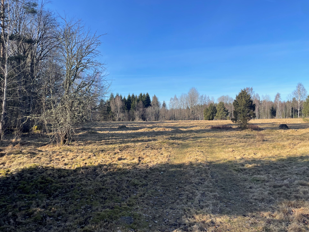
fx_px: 241
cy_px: 115
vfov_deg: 51.4
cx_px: 153
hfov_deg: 65.3
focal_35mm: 27
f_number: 1.6
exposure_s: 1/2212
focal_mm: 4.2
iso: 32
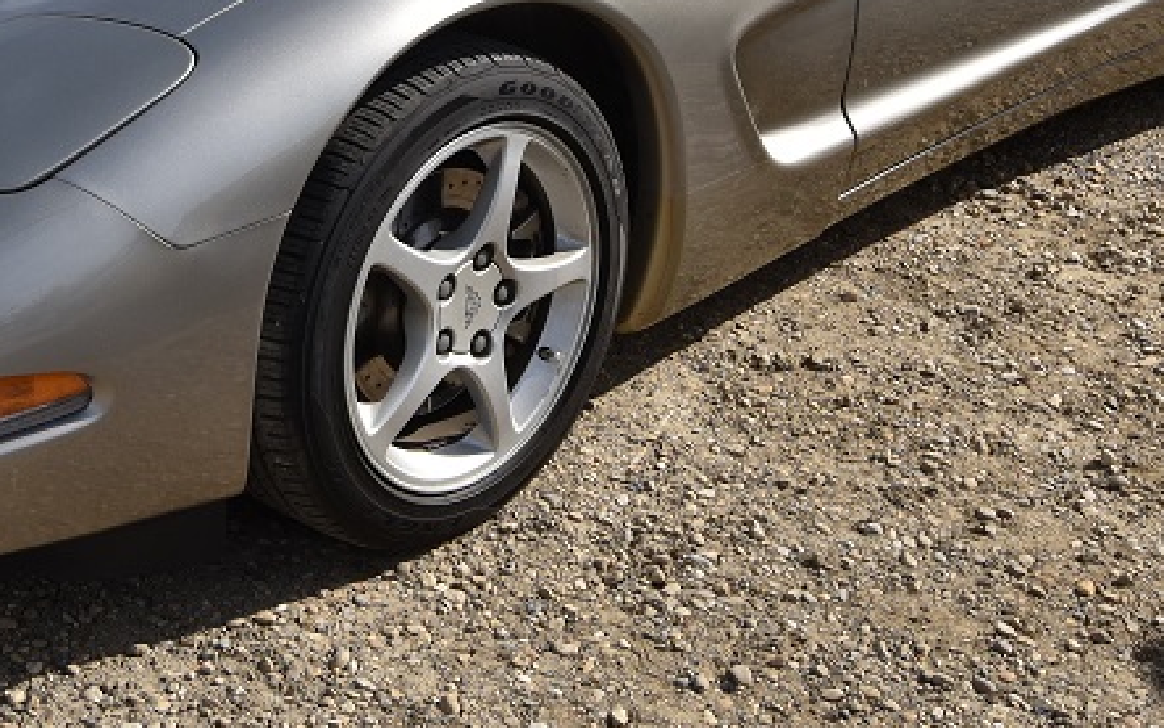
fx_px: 2189
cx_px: 357
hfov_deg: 29.5
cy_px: 5
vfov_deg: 18.4
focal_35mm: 69
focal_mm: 20
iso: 200
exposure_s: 1/500
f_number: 8
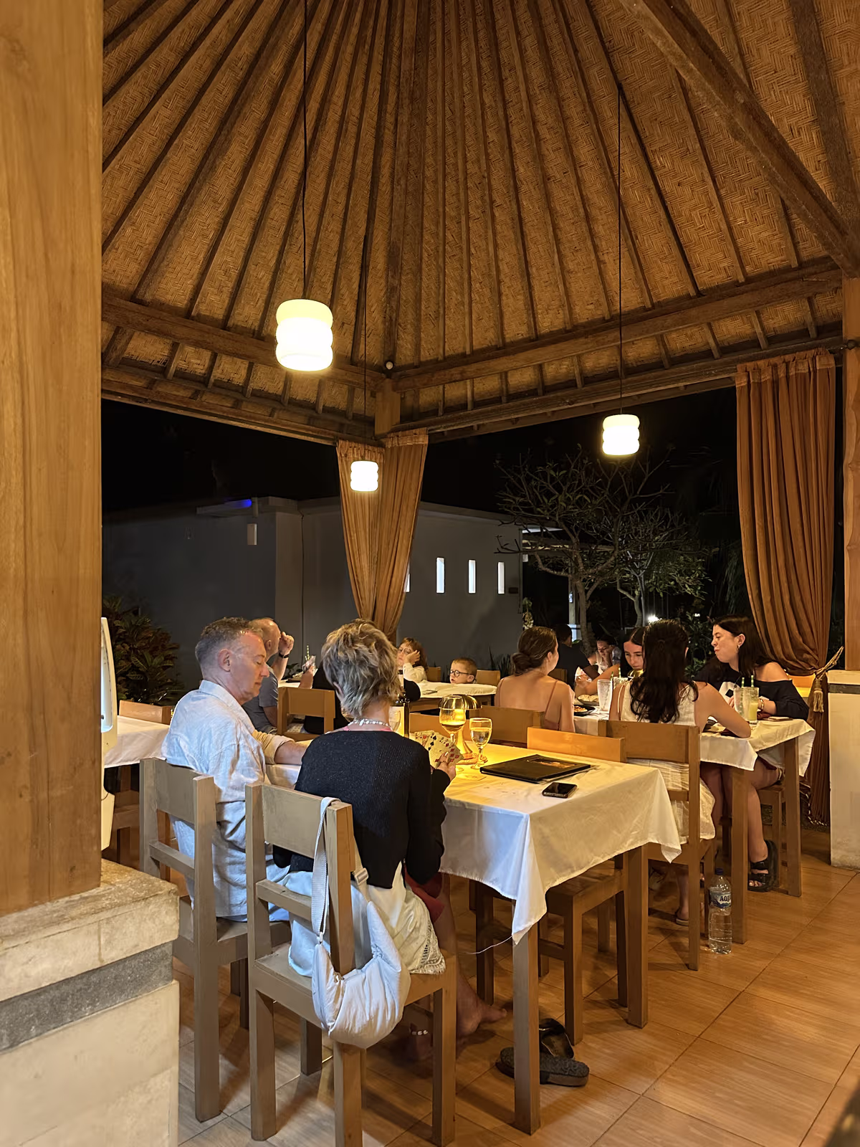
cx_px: 430
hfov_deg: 56.8
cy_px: 574
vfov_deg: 71.6
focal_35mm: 24
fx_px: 795
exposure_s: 1/25
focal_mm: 6.86
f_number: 1.78
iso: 1000
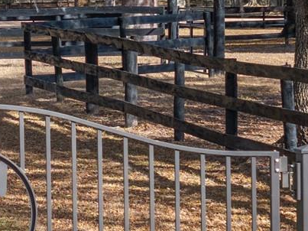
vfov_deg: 5.3
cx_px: -47
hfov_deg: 7.1
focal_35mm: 278
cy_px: 84
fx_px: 2473
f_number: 2.8
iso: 100
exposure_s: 1/640
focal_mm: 19.35
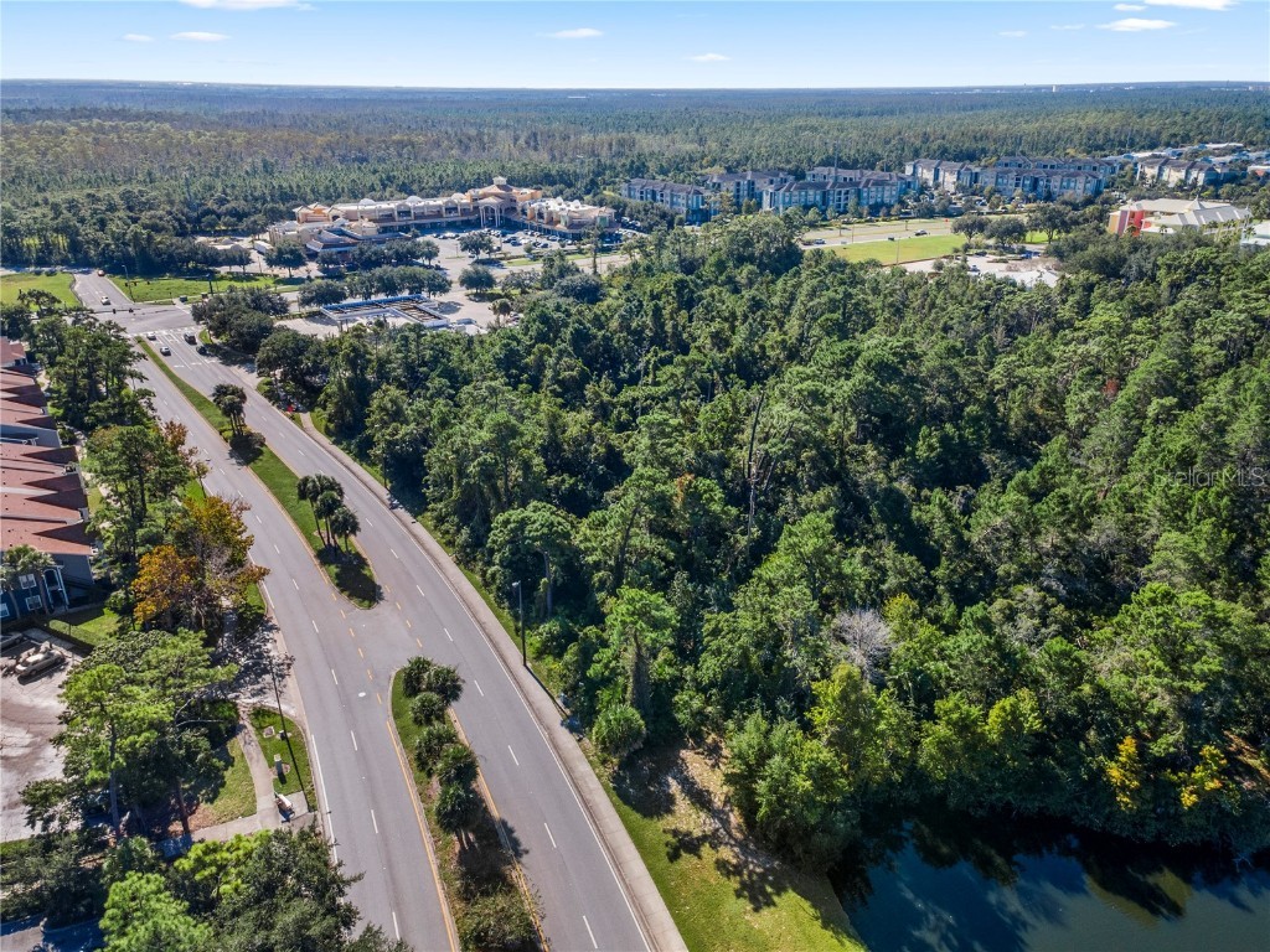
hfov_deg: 71.6
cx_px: 635
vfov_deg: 56.8
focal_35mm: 24
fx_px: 881
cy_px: 476
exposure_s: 1/320
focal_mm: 4.5
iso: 100
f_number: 2.8
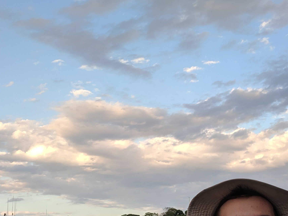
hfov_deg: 31.3
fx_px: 508
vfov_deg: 23.1
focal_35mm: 61
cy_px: 212
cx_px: 203
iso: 47
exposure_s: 1/342
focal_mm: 4.67
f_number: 2
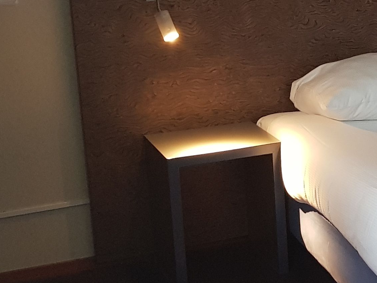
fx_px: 1013
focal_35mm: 93
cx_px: 550
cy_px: 88
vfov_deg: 15.8
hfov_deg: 18.8
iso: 250
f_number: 1.7
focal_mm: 4.2
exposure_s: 1/25
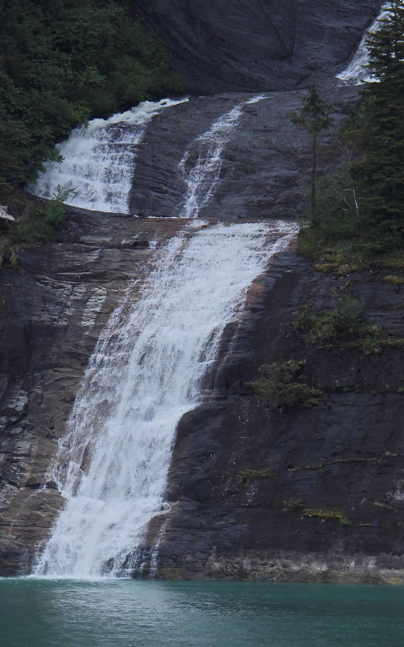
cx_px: 153
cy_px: 308
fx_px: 16978
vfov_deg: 2.2
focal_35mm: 964
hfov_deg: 1.4
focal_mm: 143
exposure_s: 1/500
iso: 180
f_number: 5.6
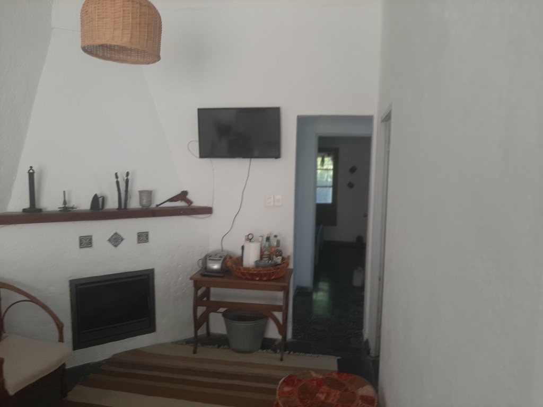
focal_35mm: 26
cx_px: 272
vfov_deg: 53.1
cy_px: 204
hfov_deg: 67.3
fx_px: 408
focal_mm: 3.93
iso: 40
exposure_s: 1/24
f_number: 1.7
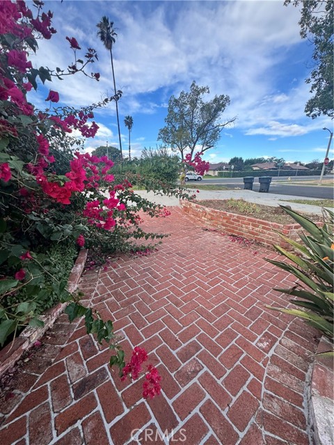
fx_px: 180
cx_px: 167
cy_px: 222
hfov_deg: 85.7
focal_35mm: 14
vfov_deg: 102.1
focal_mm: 2.22
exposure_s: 1/512
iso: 40
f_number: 2.2
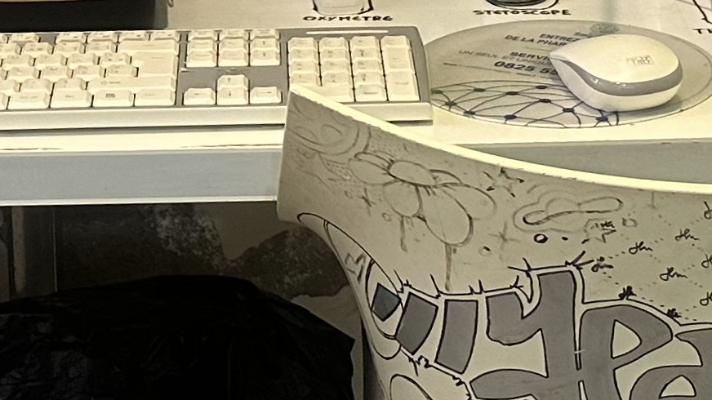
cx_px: 468
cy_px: 51
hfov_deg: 18.6
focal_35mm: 115
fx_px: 2171
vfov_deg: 10.5
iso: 320
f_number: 1.78
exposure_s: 1/50
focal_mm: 6.86
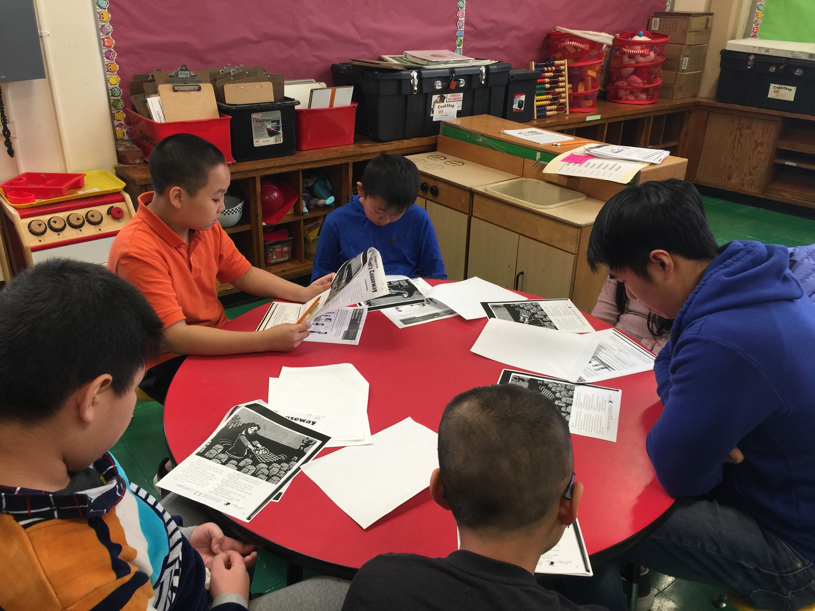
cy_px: 306
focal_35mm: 29
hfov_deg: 61.7
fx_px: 683
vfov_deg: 48.2
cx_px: 408
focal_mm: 4.15
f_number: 2.2
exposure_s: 1/30
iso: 32
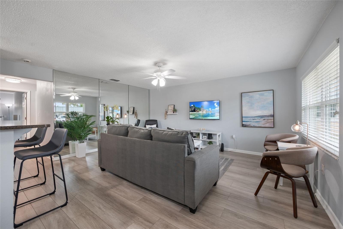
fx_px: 133
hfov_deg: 104.2
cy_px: 114
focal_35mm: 14
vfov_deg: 81.2
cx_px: 172
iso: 250
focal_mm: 14
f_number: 6.3
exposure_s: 1/1.67
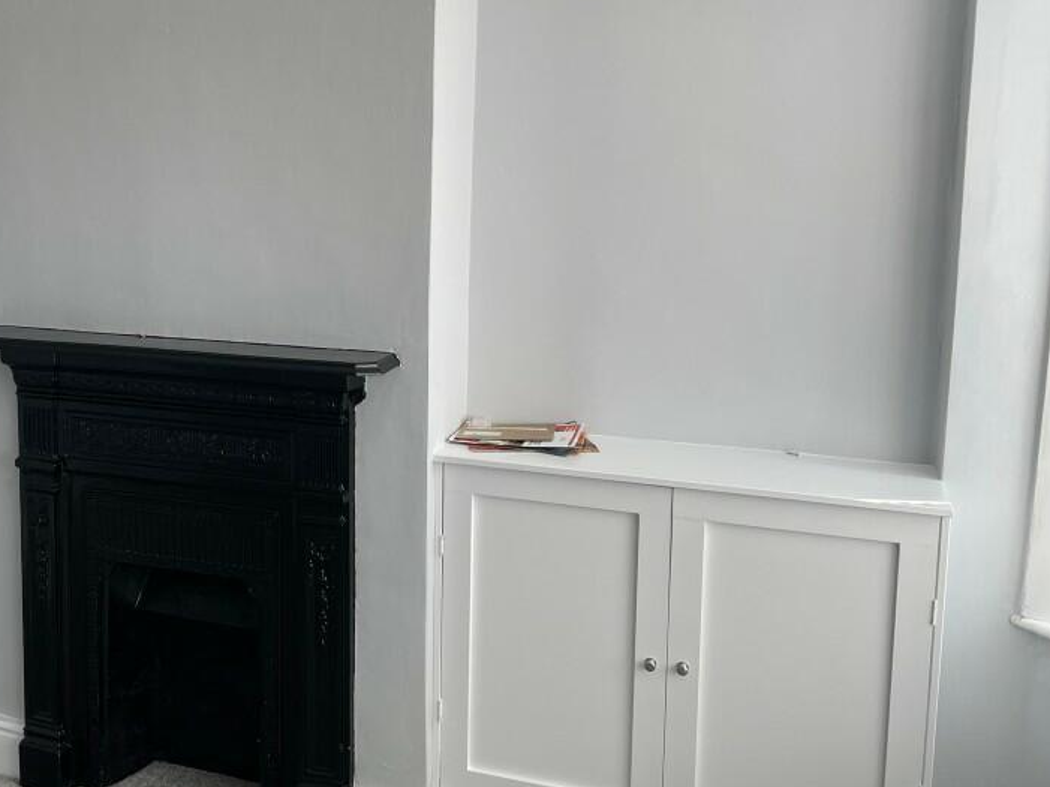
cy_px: 298
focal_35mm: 38
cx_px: 291
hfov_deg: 47.5
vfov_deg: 37.5
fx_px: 1152
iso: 32
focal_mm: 4.2
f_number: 1.6
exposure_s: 1/363
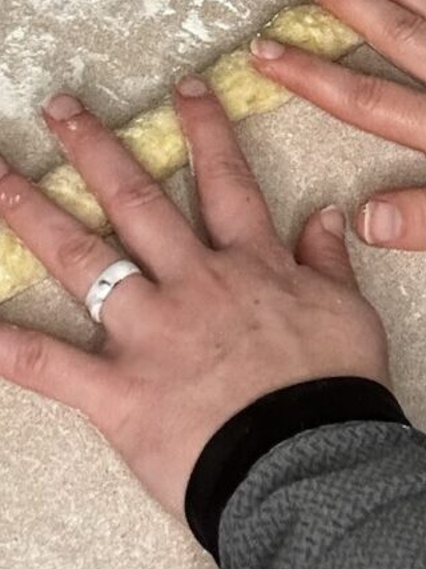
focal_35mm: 72
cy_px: -63
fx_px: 1182
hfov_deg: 19.5
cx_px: 481
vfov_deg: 25.1
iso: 200
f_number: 1.9
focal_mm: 2.69
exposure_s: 1/60
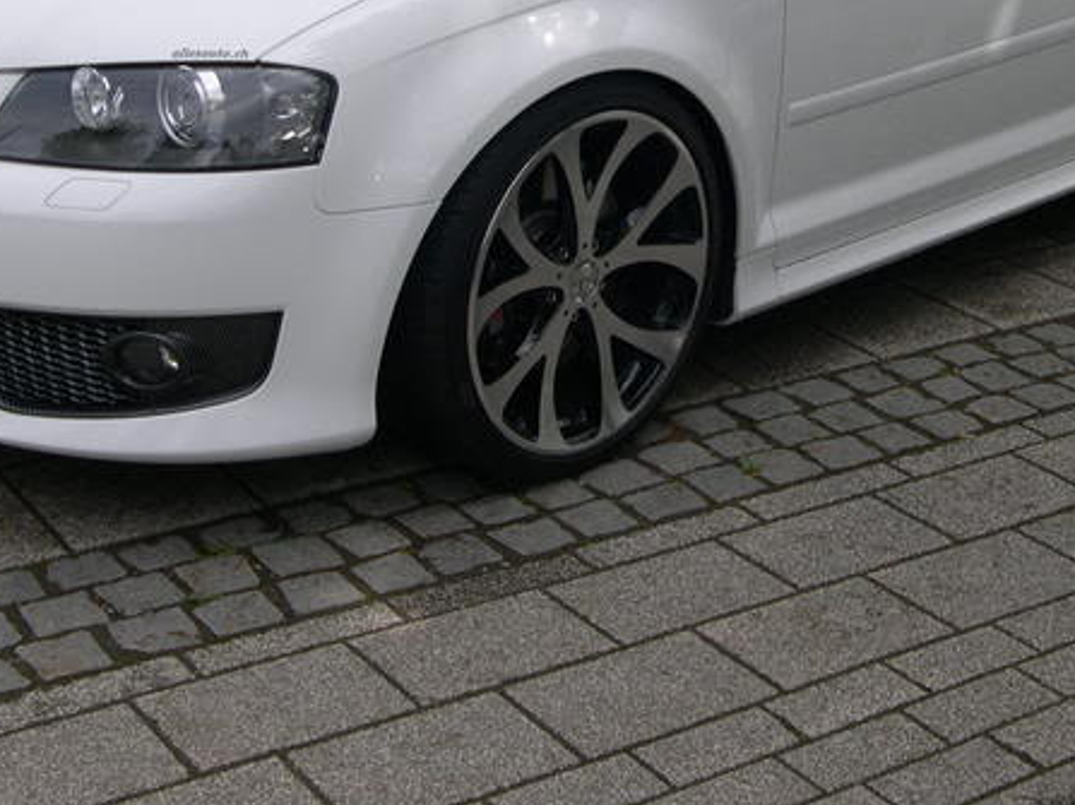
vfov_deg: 21.4
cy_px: 180
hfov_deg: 28.6
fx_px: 2111
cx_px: 580
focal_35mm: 68
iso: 100
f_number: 7.6
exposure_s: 1/194
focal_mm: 8
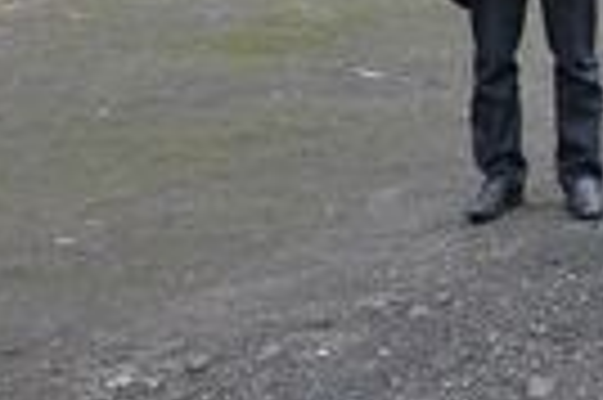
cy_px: -211
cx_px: 850
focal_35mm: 118
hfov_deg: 16.2
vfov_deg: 11.1
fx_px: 1972
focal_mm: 21
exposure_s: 1/100
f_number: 10
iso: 200
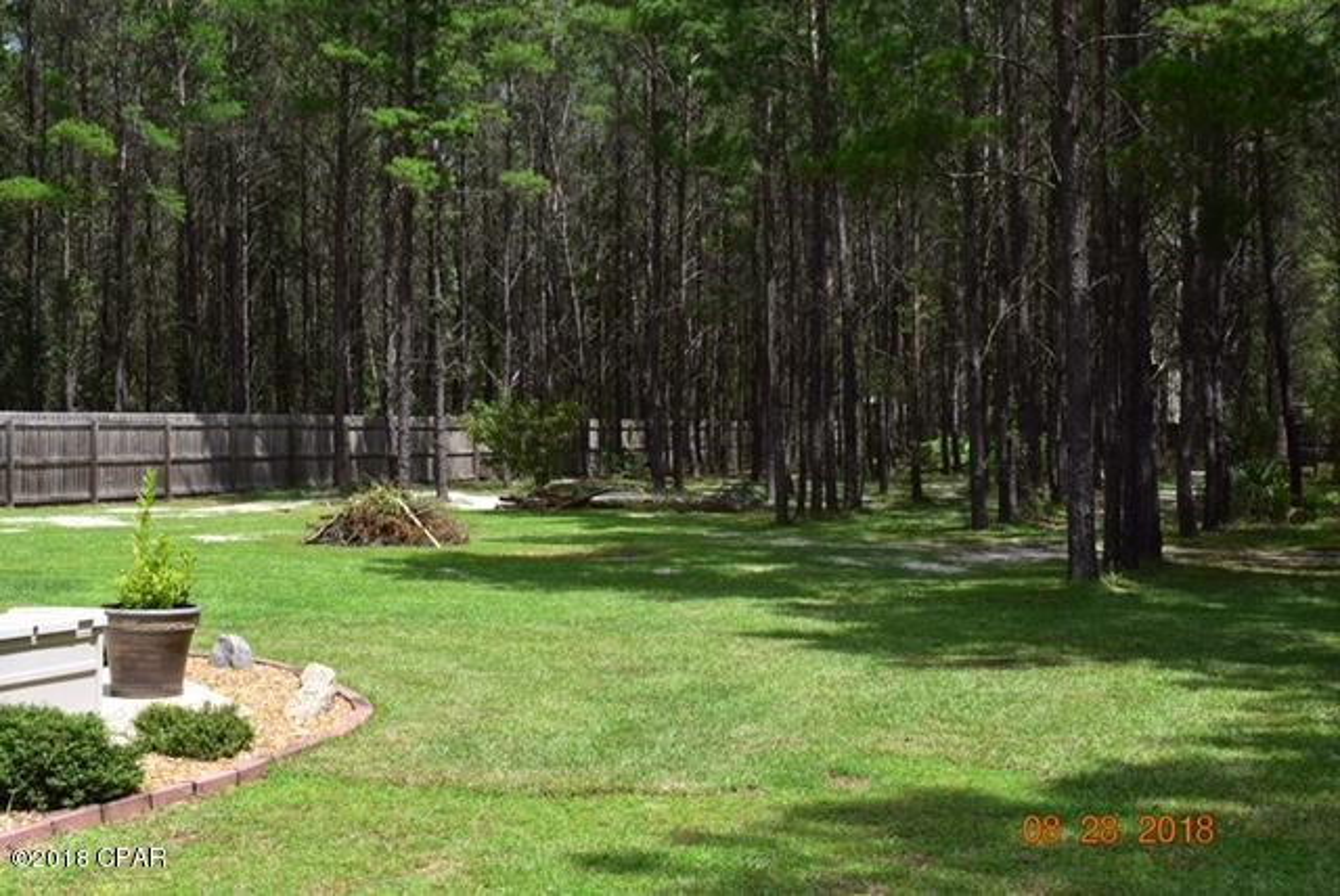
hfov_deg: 41.1
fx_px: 1788
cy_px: 448
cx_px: 670
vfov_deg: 28.1
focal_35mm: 48
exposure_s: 1/400
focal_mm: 32
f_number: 11
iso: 400
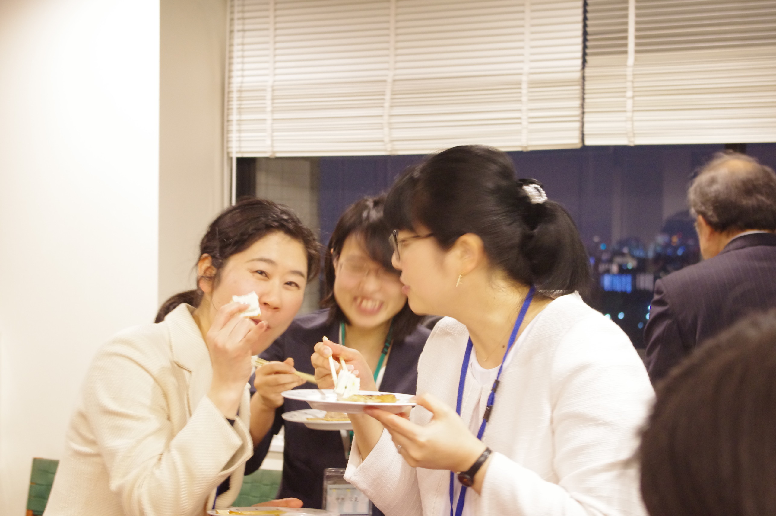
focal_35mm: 64
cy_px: 258
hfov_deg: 31.5
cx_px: 388
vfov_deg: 21.2
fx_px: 1378
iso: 2000
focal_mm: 42.5
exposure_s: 1/10
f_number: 4.5
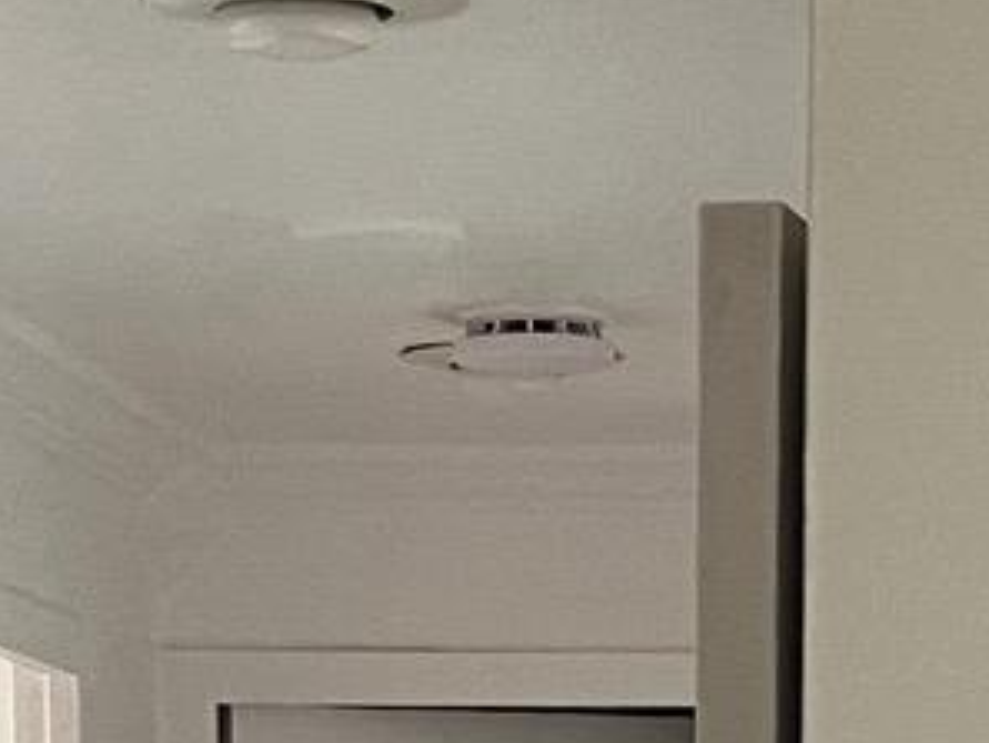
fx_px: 5116
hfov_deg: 11.0
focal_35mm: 179
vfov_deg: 7.7
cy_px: 1866
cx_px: 736
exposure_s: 1/60
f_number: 1.5
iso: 160
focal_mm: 5.7
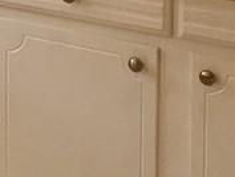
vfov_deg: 8.3
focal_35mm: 168
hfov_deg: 10.7
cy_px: -216
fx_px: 1141
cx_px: -244
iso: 80
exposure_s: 1/30
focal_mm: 4.15
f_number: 2.2
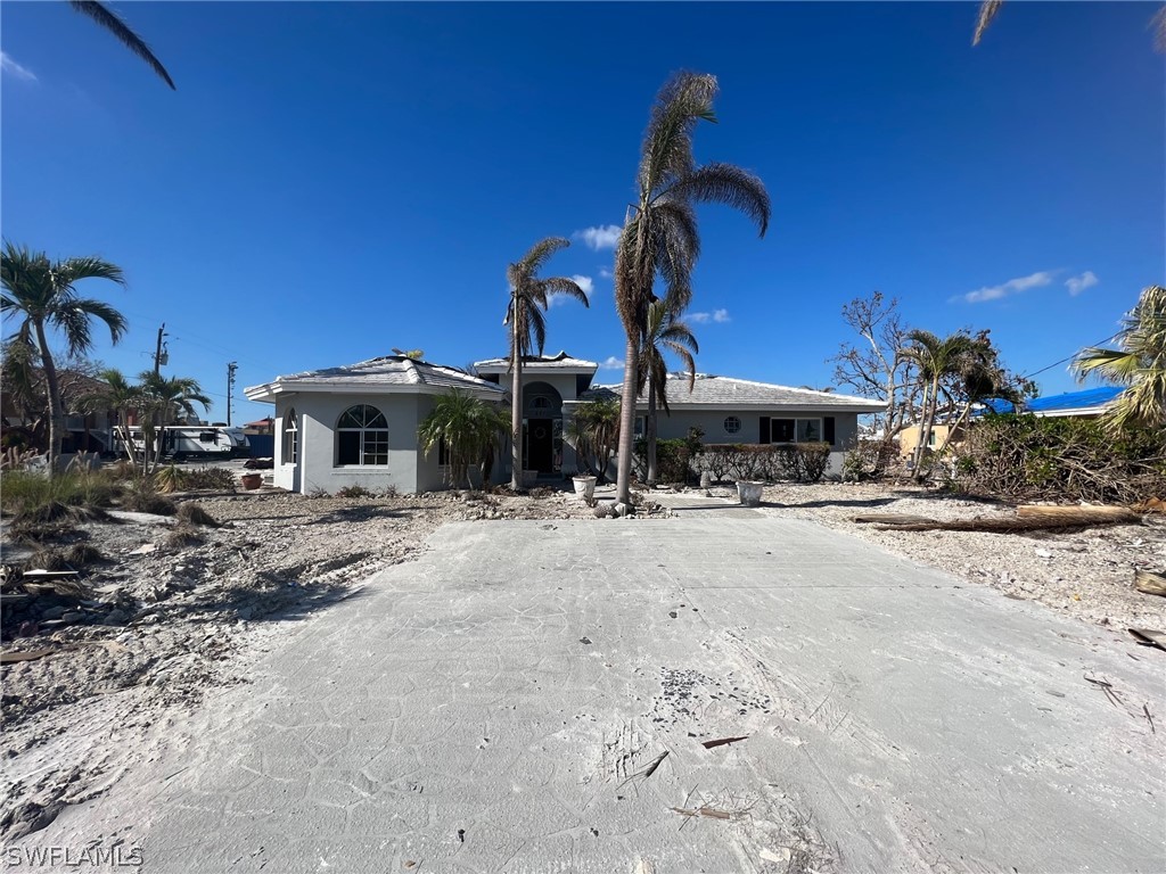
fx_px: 438
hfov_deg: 106.2
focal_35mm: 13
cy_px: 437
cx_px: 583
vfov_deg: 89.9
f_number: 1.8
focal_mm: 1.57
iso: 32
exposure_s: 1/2481
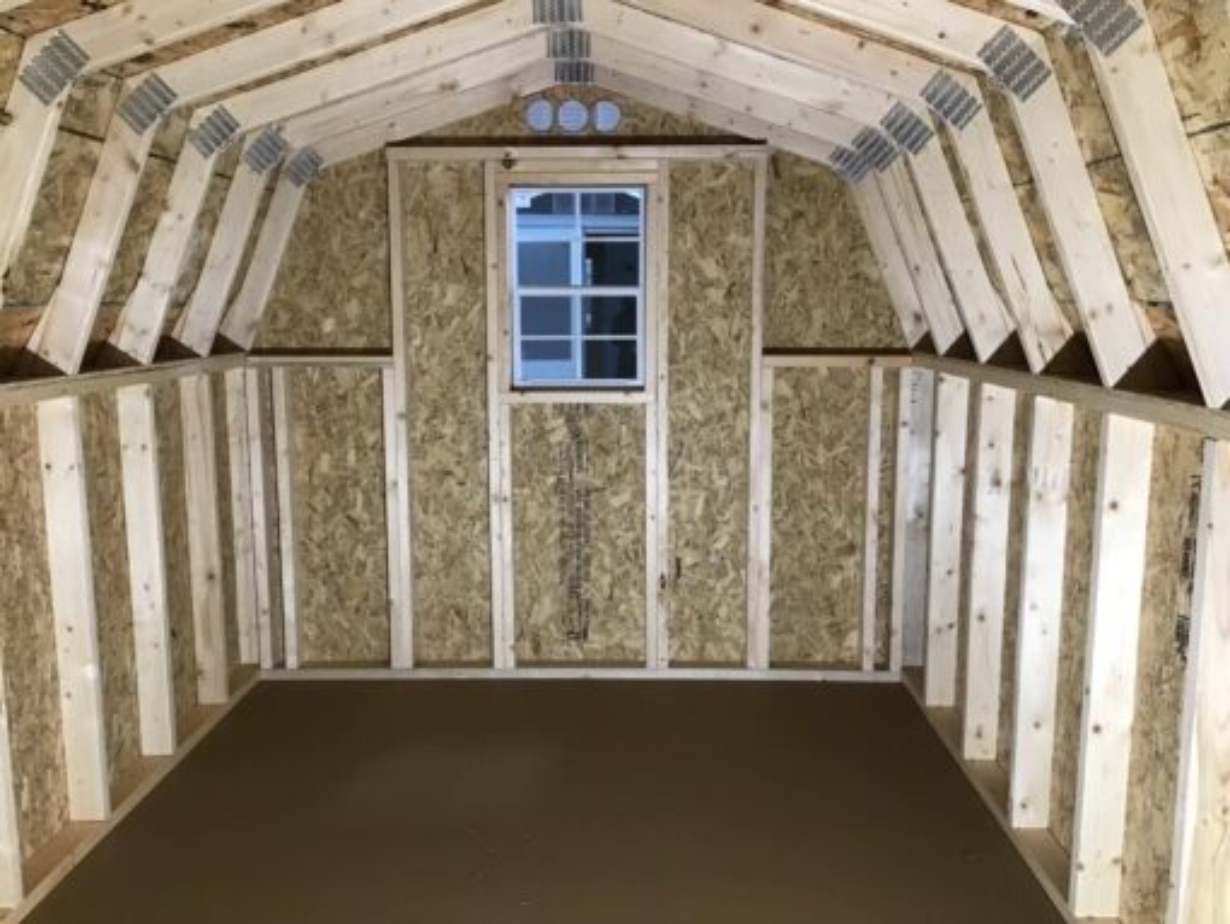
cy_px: 462
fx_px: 1102
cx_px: 615
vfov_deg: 45.5
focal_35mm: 31
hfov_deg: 58.3
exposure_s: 1/30
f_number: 2.4
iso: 100
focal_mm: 3.3
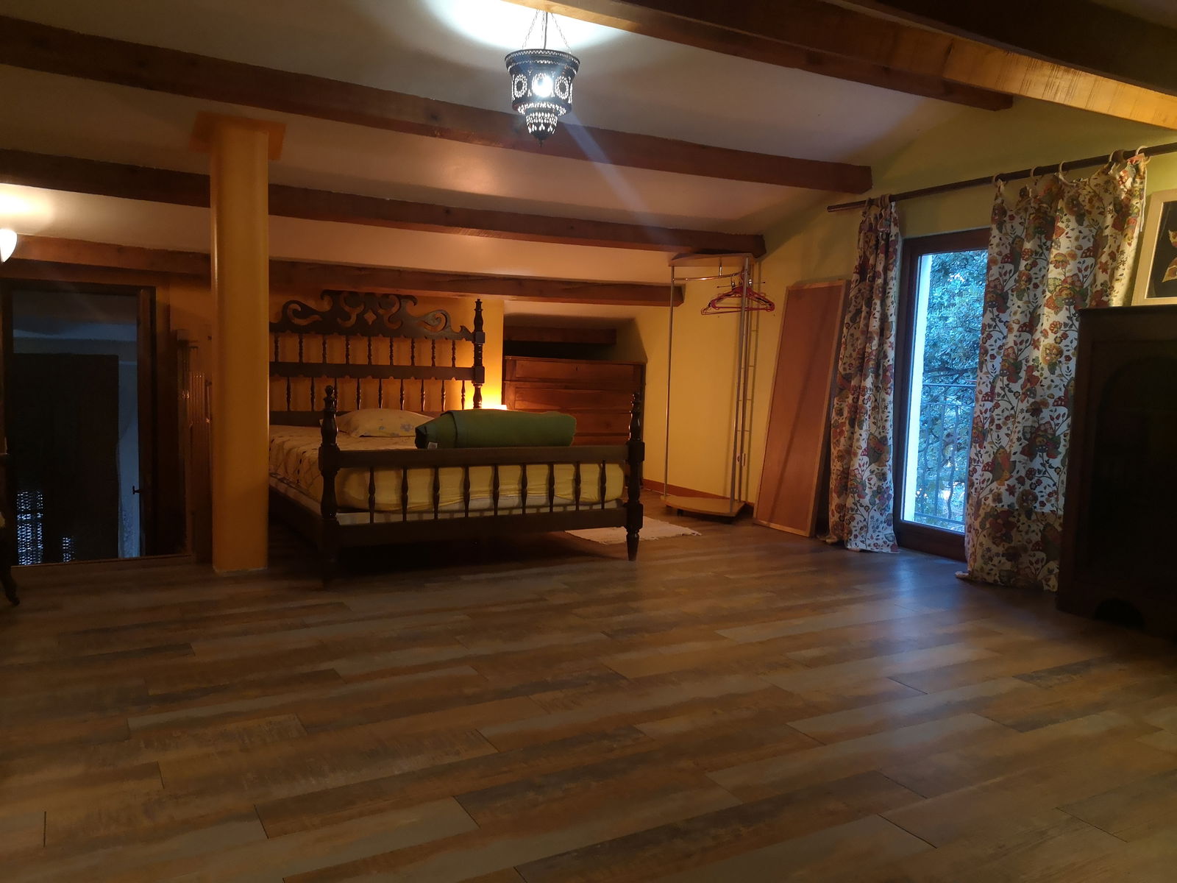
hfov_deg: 65.3
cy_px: 442
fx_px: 918
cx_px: 588
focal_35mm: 27
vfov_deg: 51.4
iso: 400
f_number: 1.8
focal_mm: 3.95
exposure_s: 1/33.3
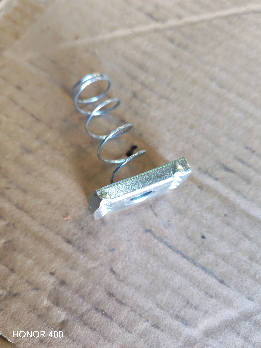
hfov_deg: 51.4
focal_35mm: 27
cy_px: 174
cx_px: 130
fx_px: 271
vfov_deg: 65.3
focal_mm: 6.12
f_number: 1.9
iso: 640
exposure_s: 1/100
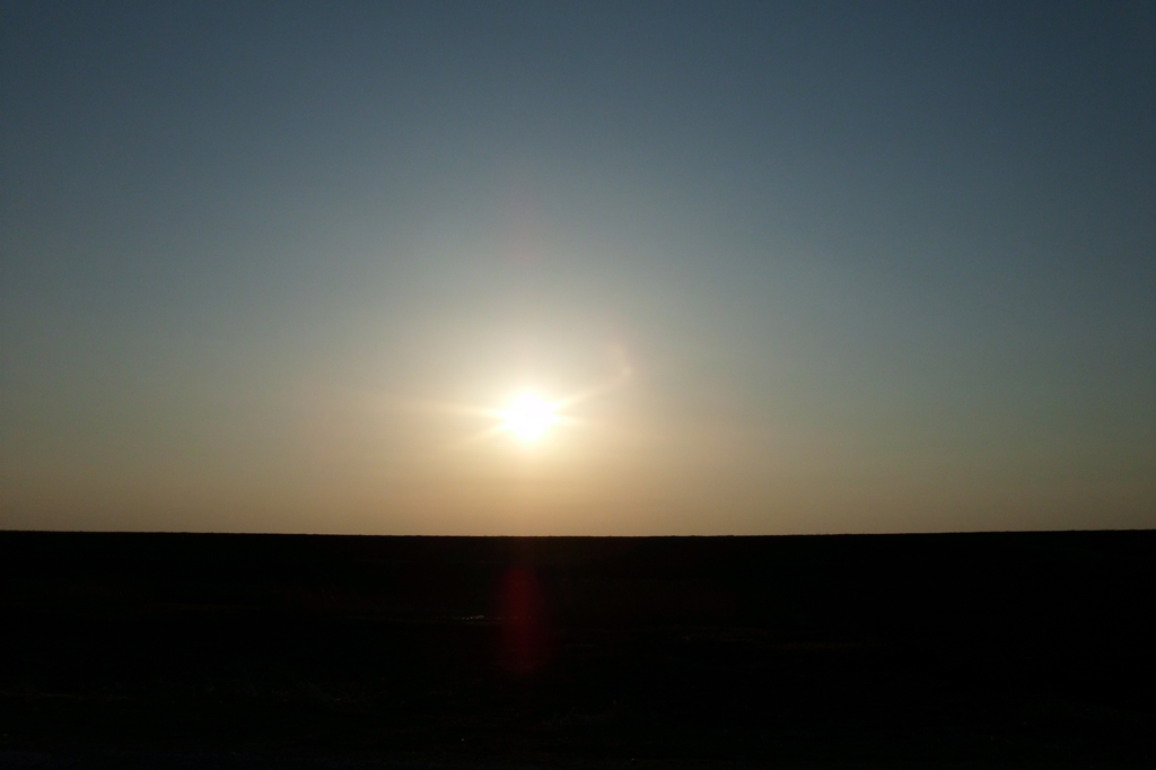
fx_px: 899
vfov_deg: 46.4
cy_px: 385
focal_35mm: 28
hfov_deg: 65.5
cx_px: 578
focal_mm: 5
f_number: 4.5
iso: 100
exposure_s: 1/2000
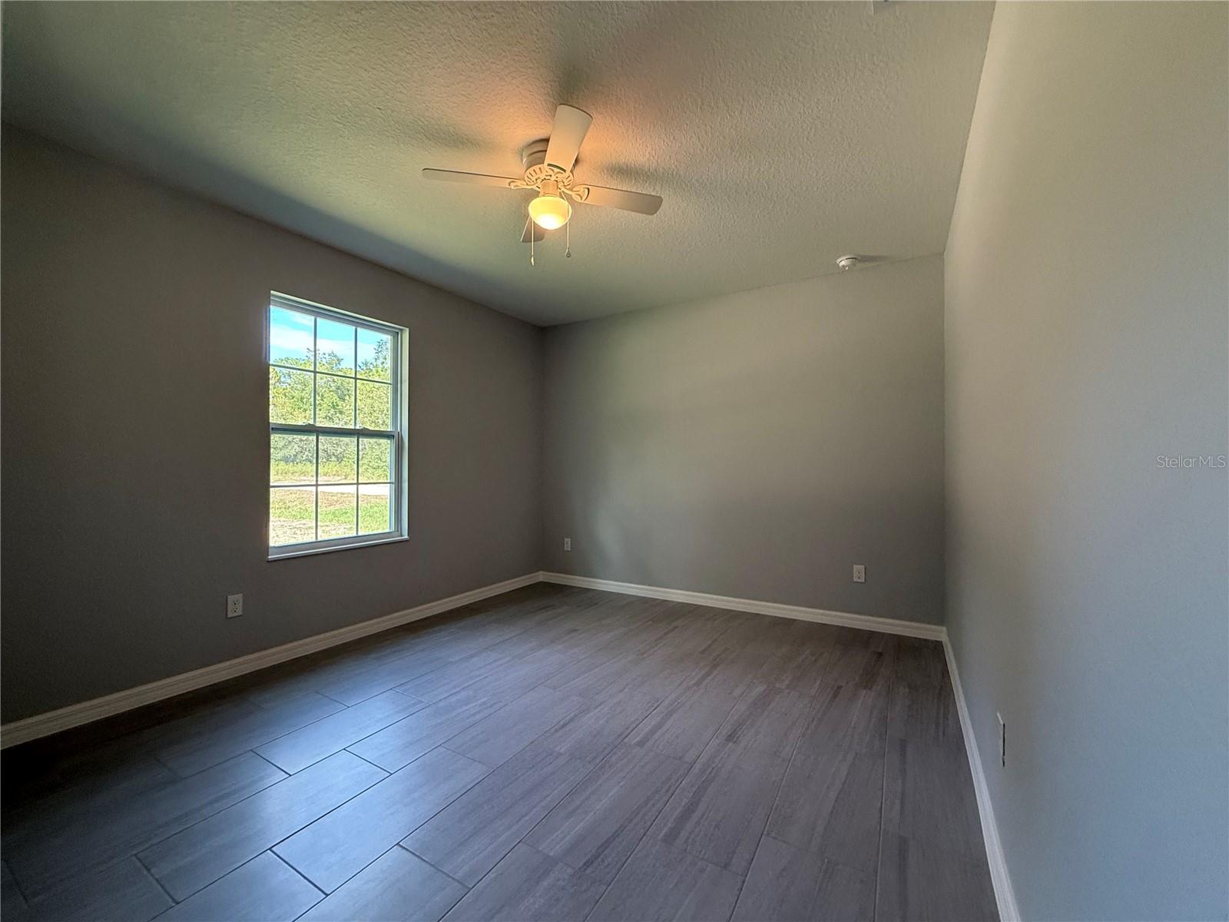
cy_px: 461
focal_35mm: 14
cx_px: 614
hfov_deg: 102.1
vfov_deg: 85.7
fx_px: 497
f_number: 2.2
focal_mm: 2.22
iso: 400
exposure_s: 1/120
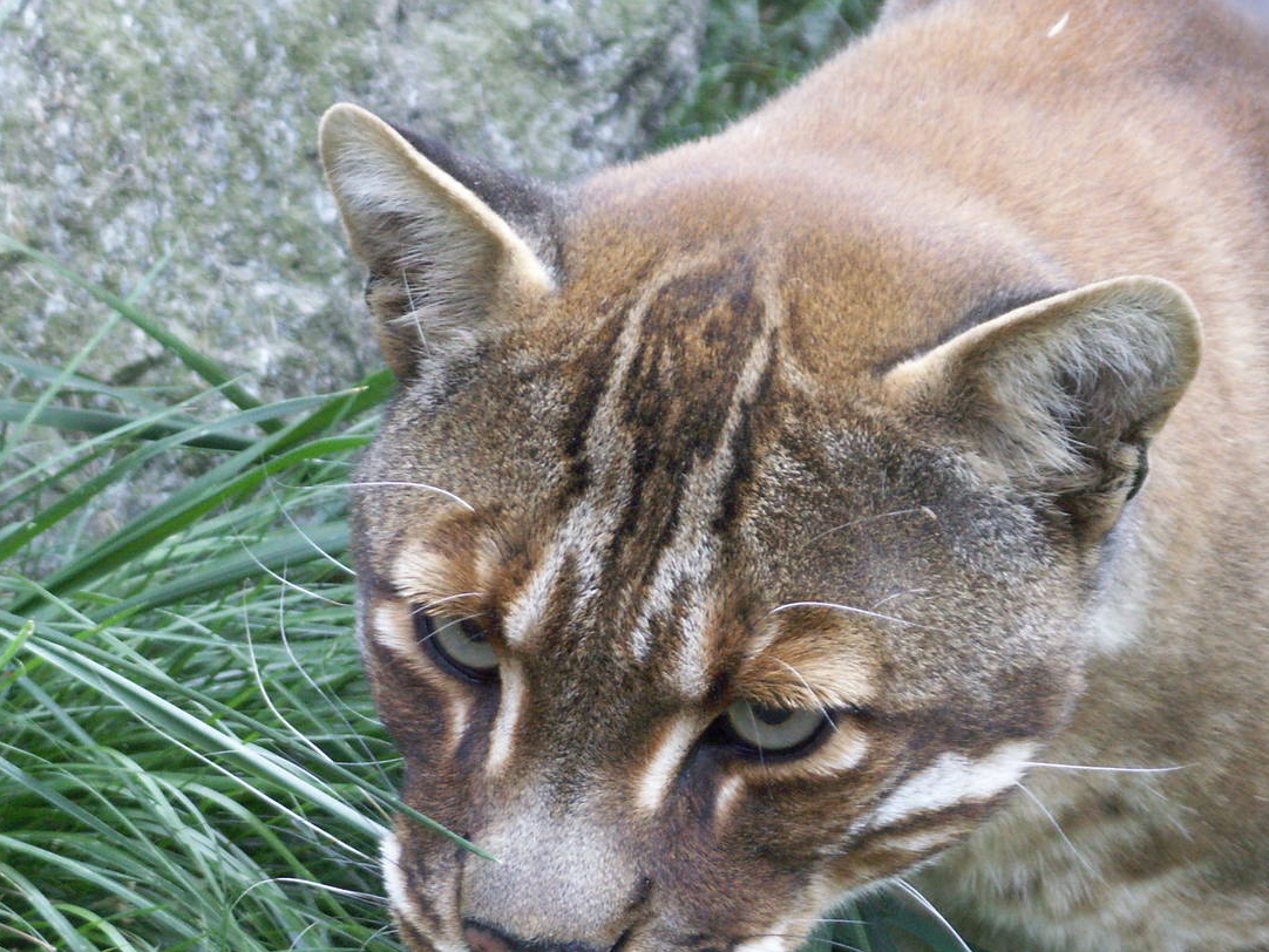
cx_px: 474
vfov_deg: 8.7
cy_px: 571
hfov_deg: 11.6
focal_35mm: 170
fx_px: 6233
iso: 125
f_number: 4
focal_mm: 18.85
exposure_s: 1/40
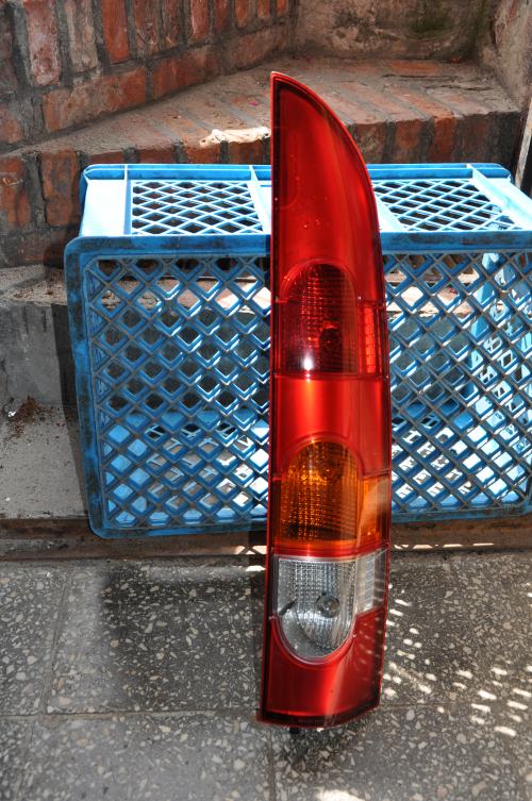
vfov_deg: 49.6
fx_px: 867
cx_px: 266
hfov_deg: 34.1
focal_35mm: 39
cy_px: 400
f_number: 4.5
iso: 200
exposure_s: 1/200
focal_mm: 26
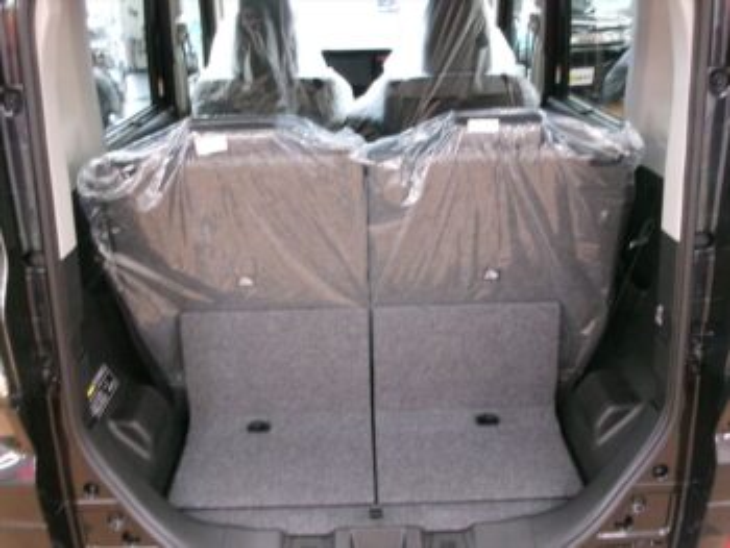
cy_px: 274
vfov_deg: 39.7
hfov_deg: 51.3
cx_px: 365
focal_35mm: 36
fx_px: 760
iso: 790
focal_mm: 6.4
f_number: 4.5
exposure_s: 1/17
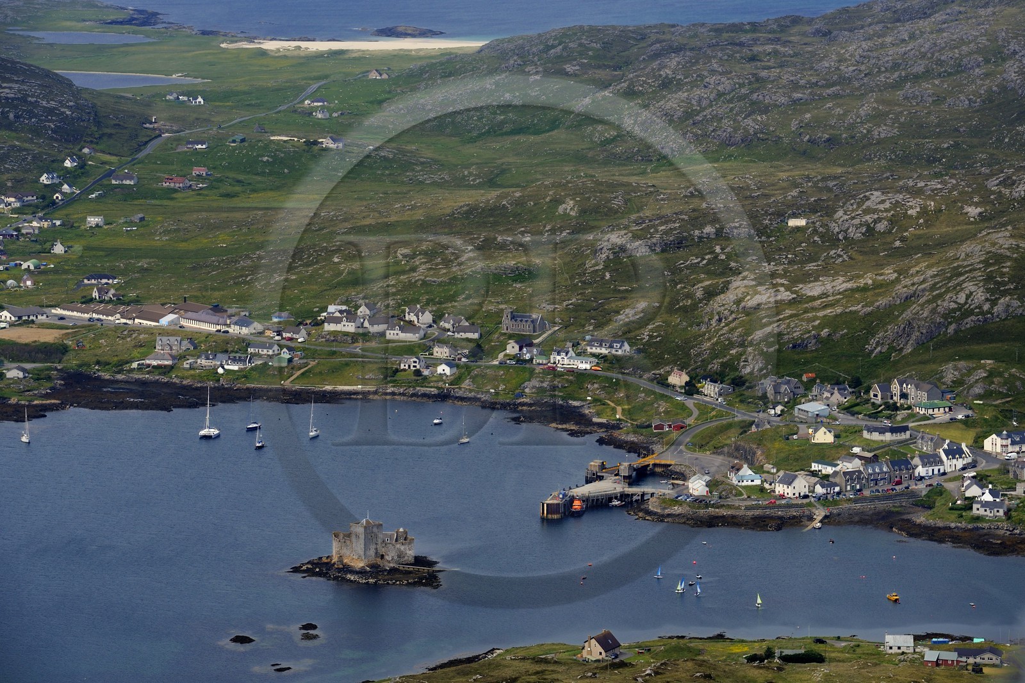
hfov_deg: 14.2
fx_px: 4127
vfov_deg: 9.5
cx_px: 512
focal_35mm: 145
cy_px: 342
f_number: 7.1
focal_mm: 145
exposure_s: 1/800
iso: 200
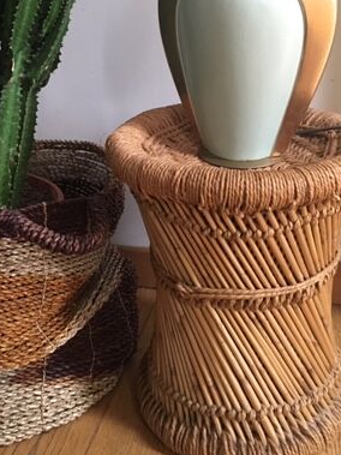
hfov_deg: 29.6
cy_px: 89
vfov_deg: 37.5
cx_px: 143
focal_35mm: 49
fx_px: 644
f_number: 2.2
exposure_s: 1/33
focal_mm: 4.15
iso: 200
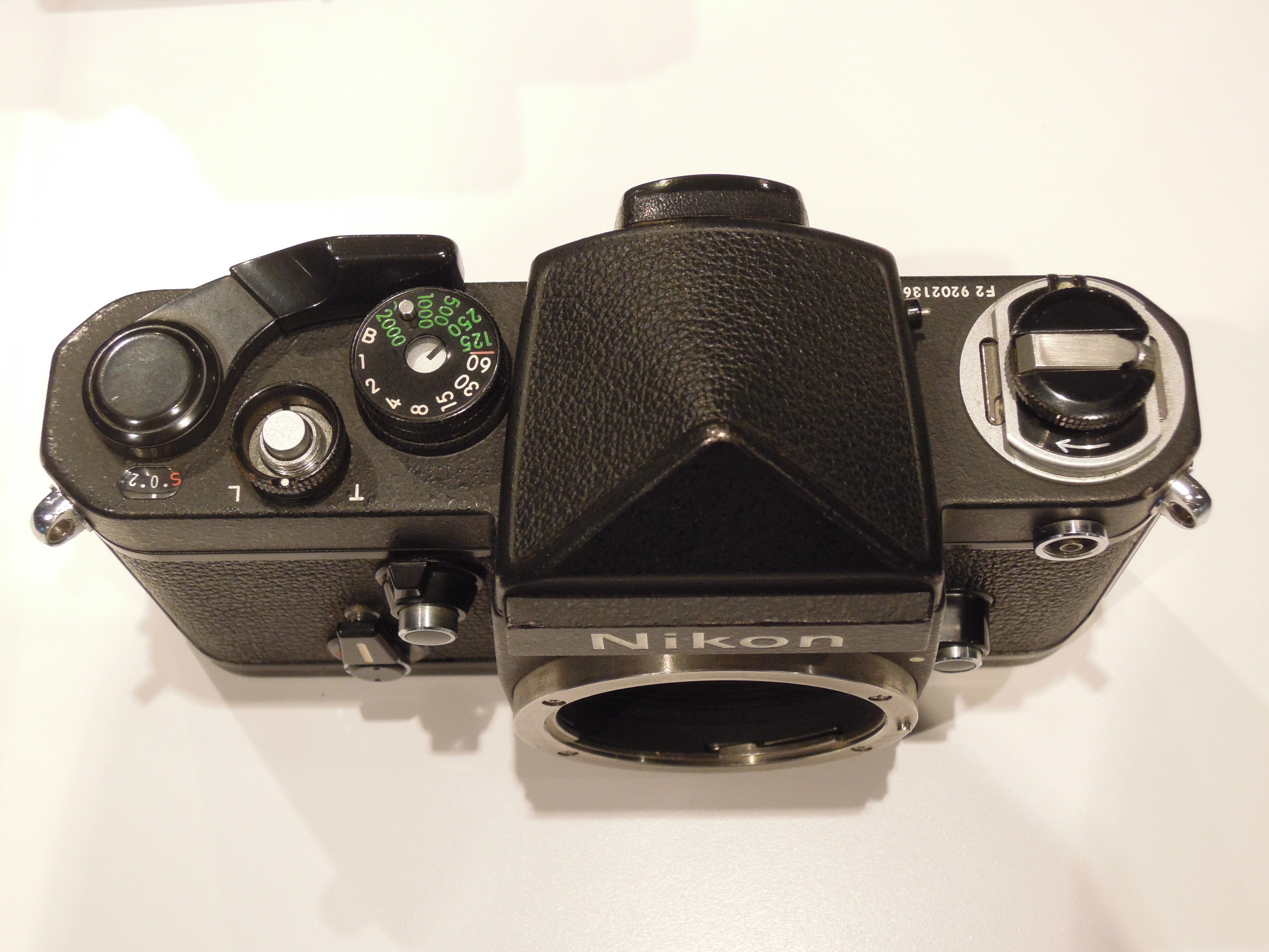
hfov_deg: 38.2
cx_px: 634
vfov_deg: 29.1
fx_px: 1833
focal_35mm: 50
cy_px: 476
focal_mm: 9
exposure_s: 1/20
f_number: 3.7
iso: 400
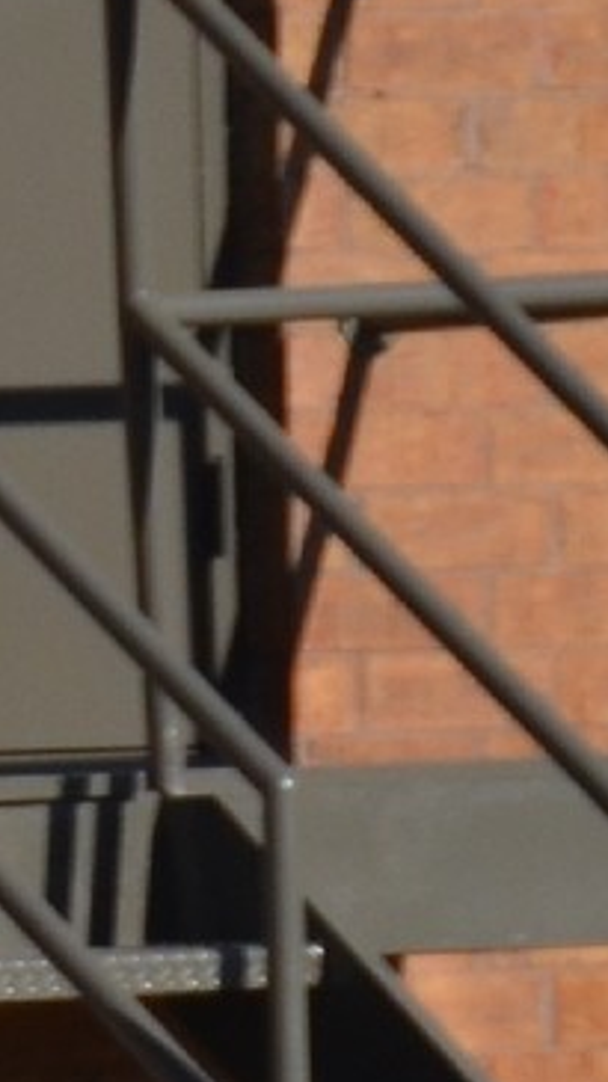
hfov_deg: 1.6
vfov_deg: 2.9
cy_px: 1325
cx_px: -2654
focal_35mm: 752
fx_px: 21578
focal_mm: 70
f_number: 7.1
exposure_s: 1/1600
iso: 400
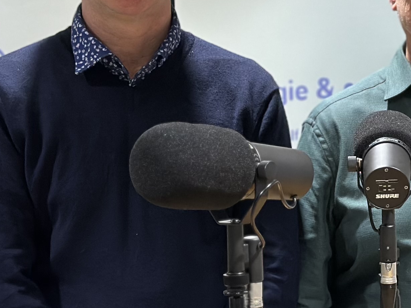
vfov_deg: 9.5
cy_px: 126
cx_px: 593
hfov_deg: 12.1
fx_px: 1864
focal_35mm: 157
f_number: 1.78
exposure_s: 1/59
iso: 160
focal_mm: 6.86
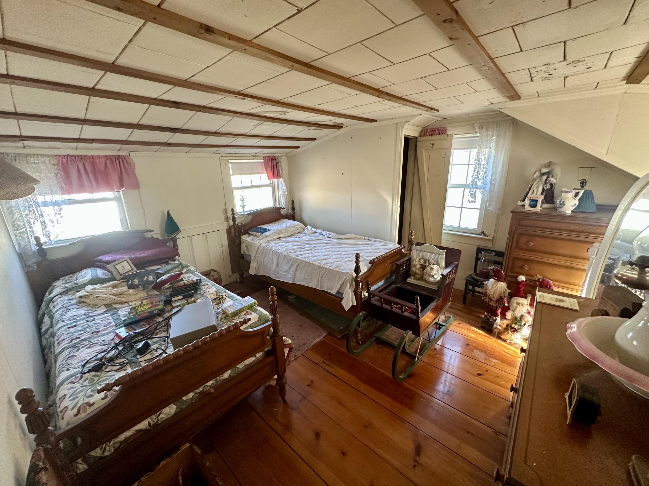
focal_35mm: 14
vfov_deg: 85.7
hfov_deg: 102.1
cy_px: 243
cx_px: 324
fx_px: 262
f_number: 2.2
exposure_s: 1/99
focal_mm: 2.22
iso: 320
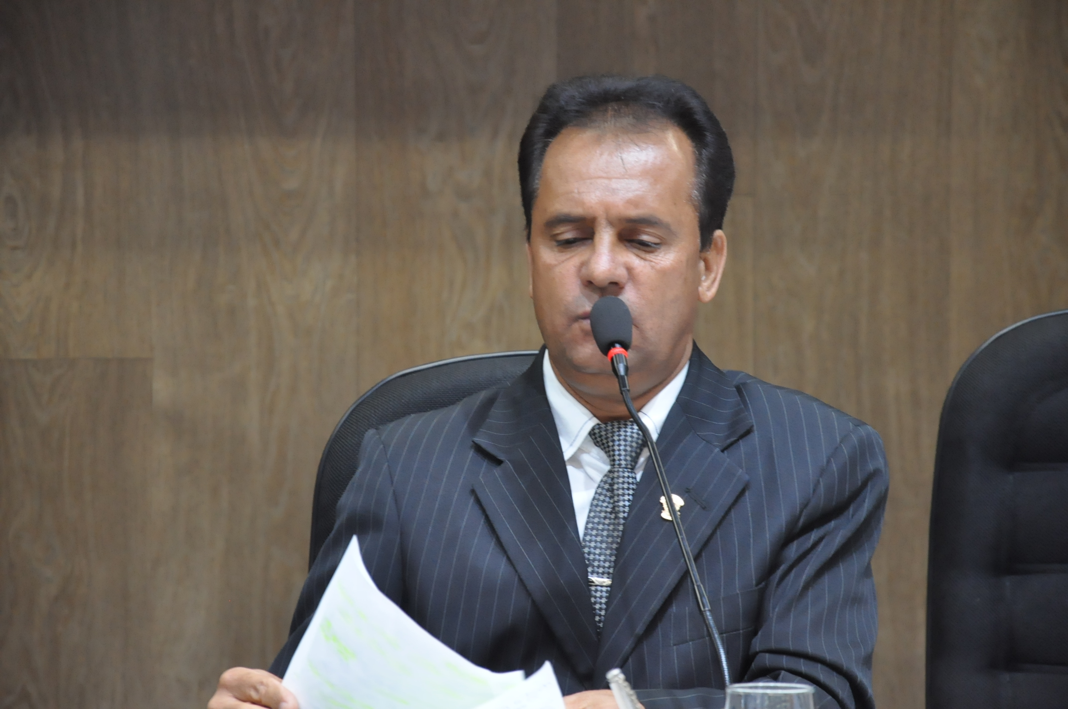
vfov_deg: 8.7
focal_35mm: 158
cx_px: 534
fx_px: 4667
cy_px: 354
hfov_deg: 13.1
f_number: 5.6
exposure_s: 1/50
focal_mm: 105
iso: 2000
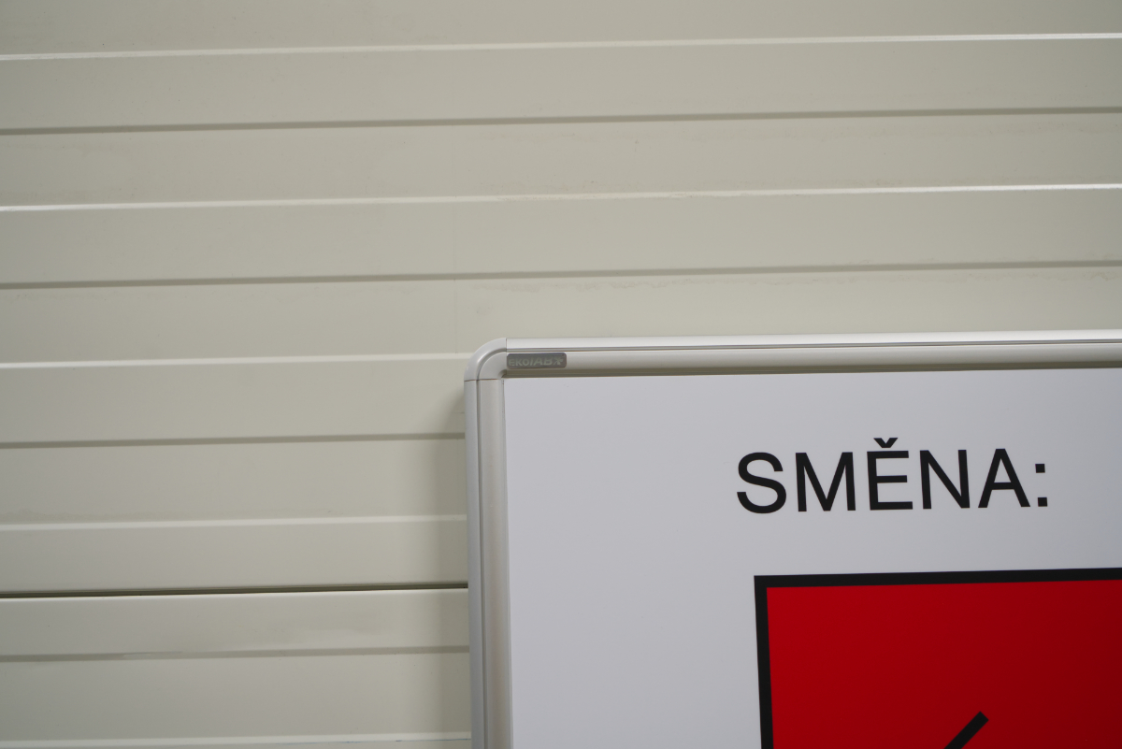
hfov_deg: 42.7
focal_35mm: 46
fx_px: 1434
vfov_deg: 29.3
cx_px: 561
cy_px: 374
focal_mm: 46
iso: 1000
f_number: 5
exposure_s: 1/100
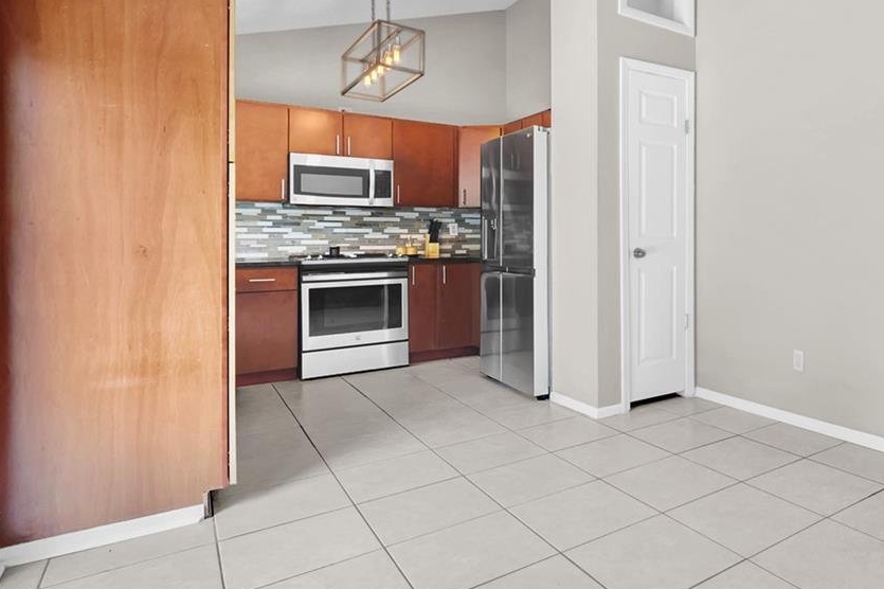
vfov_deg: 54.9
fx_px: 565
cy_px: 252
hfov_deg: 70.8
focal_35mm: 23
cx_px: 666
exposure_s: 1/60
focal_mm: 12
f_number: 8
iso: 800
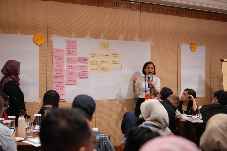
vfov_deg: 19.5
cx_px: 114
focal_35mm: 70
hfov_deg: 28.8
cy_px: 76
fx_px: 441
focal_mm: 70
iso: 8000
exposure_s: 1/160
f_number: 4
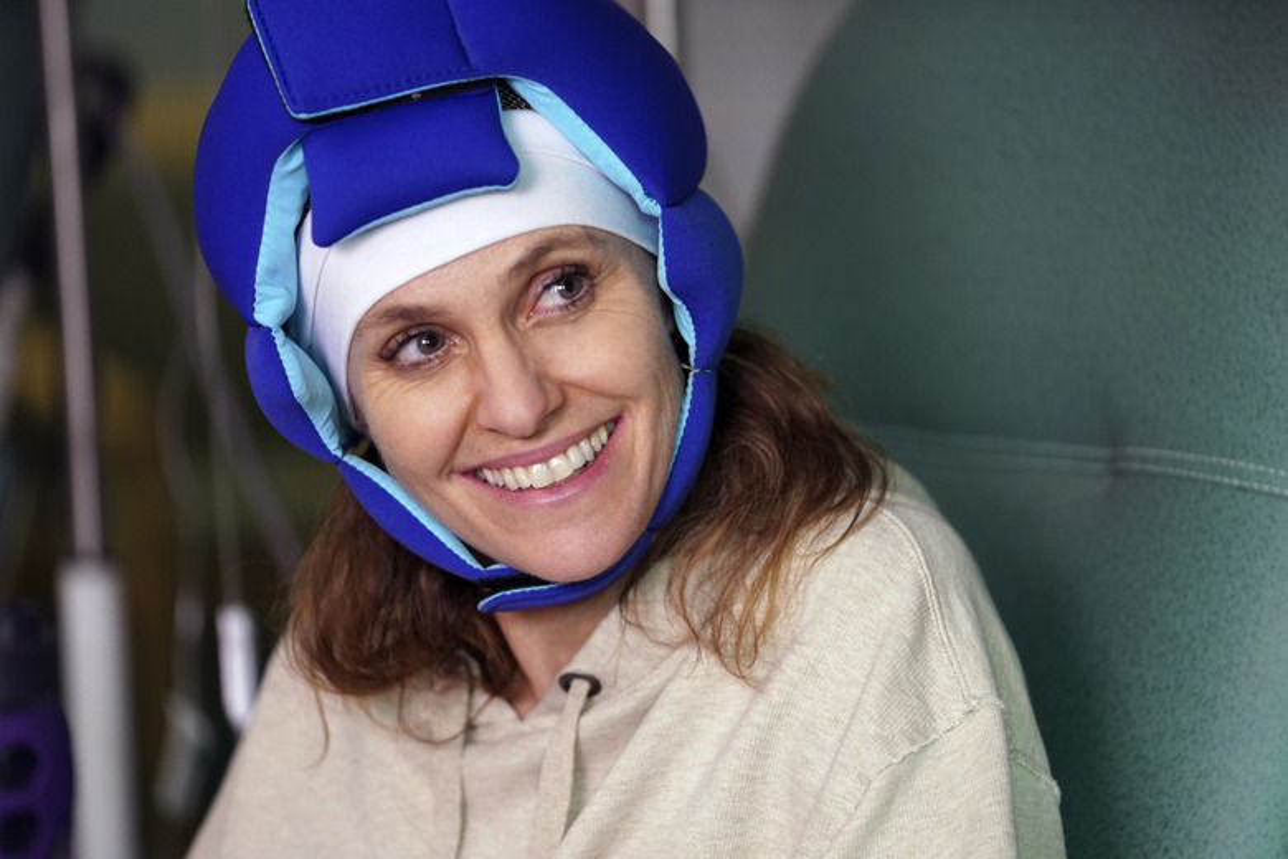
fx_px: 6010
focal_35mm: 168
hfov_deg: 12.2
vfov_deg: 8.2
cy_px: 430
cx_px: 644
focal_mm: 168
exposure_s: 1/125
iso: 2500
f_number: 2.8
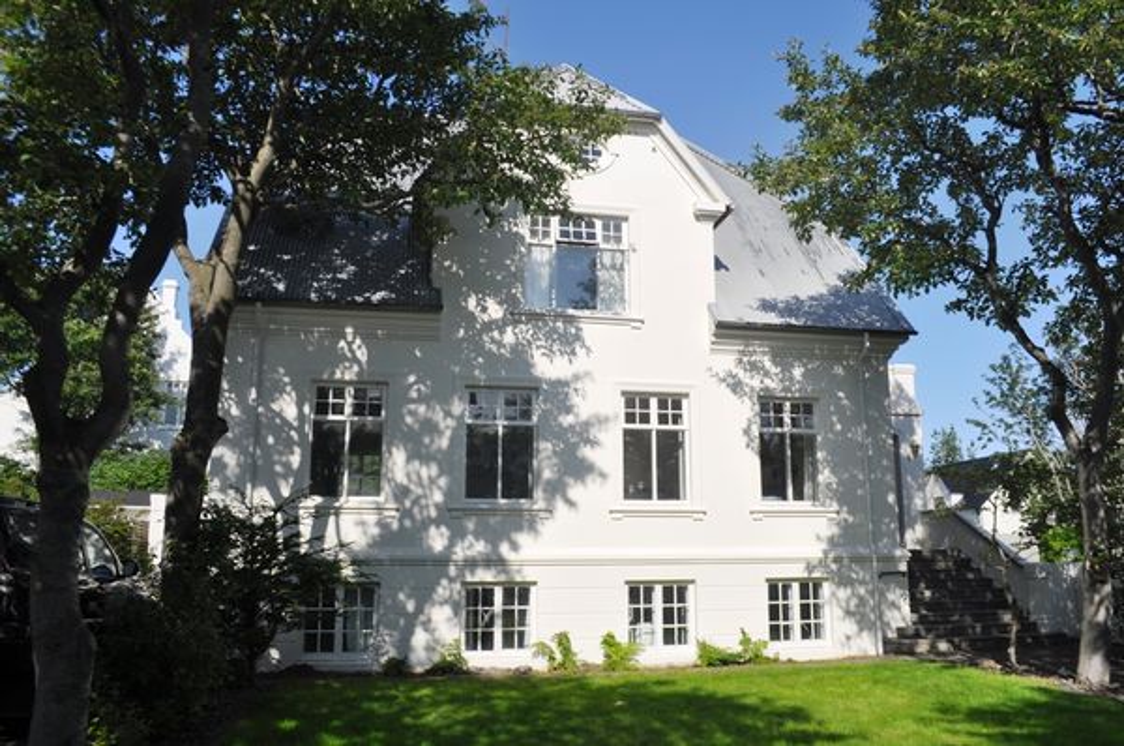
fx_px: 842
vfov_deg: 47.8
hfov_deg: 67.5
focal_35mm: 27
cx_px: 562
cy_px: 373
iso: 200
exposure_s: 1/500
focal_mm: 18
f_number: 10
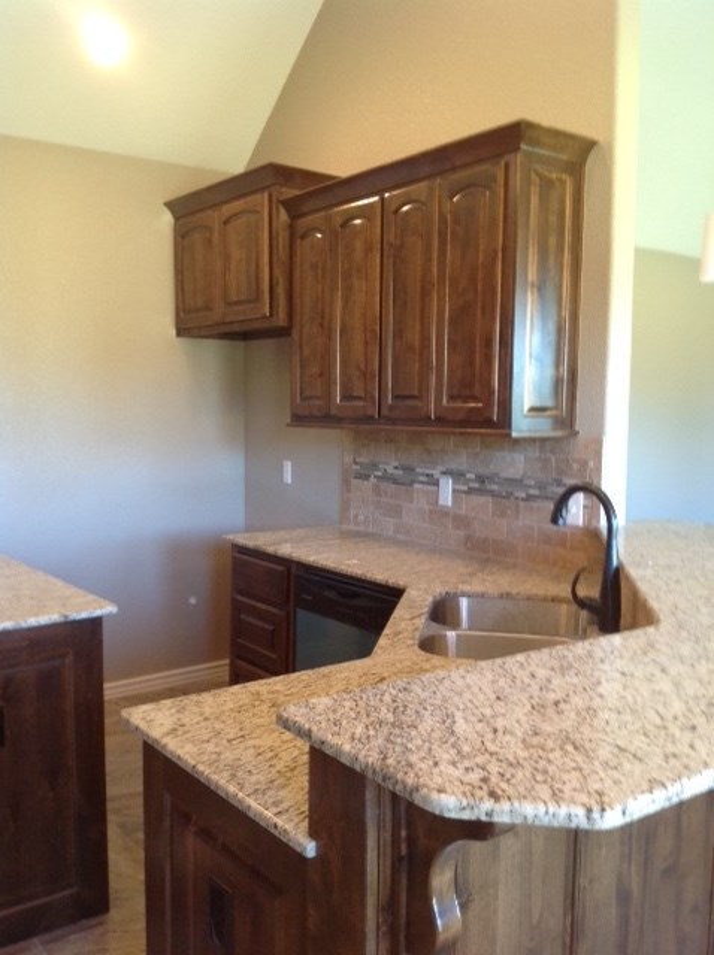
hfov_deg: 40.6
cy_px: 478
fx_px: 965
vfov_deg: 52.7
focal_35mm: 35
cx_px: 357
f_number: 2.4
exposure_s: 1/15
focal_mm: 4.28
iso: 125
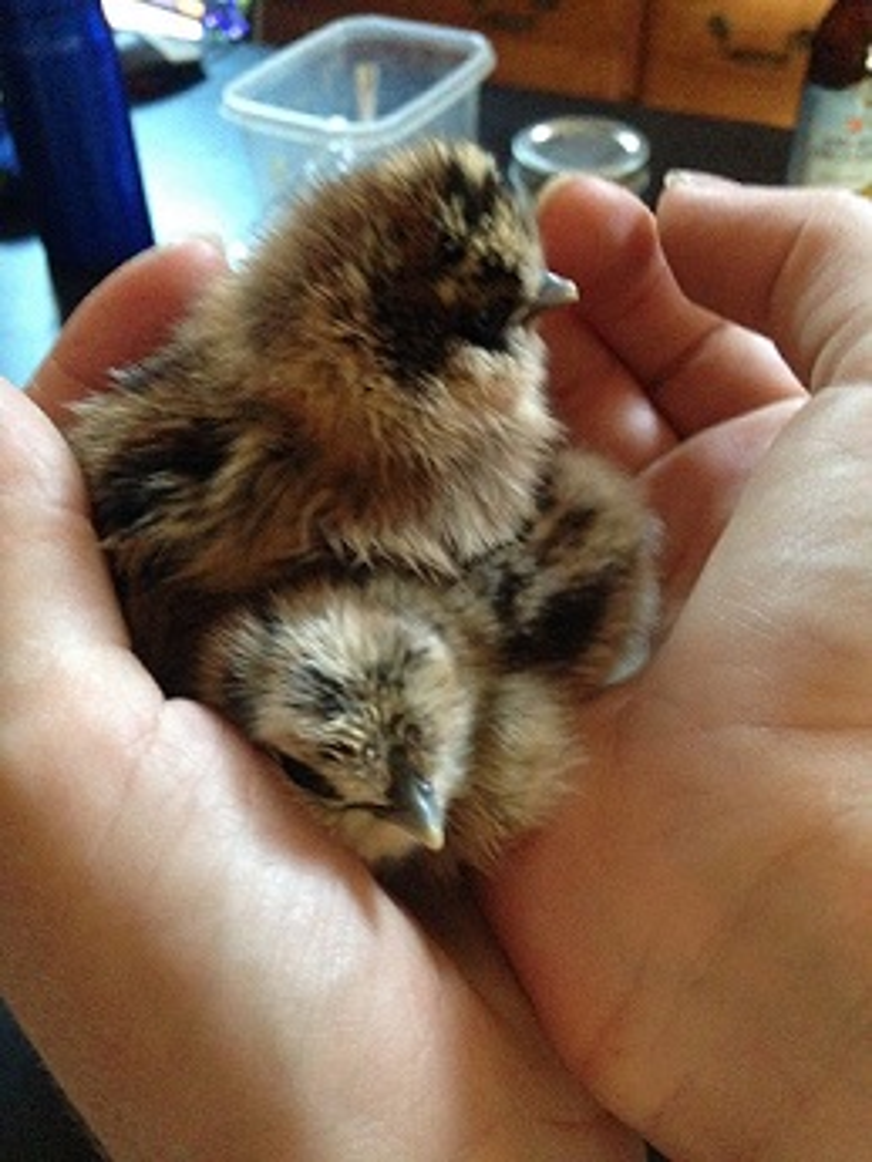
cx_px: 436
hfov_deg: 43.0
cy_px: 581
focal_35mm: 33
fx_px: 1108
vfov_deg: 55.3
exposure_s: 1/15
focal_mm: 4.12
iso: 800
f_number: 2.4
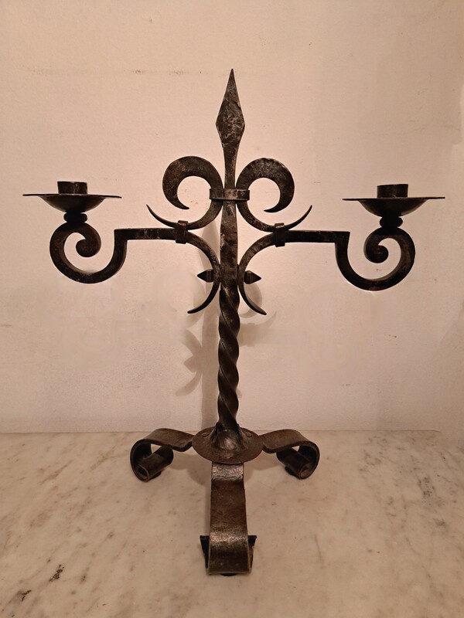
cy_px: 309
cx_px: 232
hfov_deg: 56.8
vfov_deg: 71.6
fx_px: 429
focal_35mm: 24
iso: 320
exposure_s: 1/50
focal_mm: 5.23
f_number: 1.8
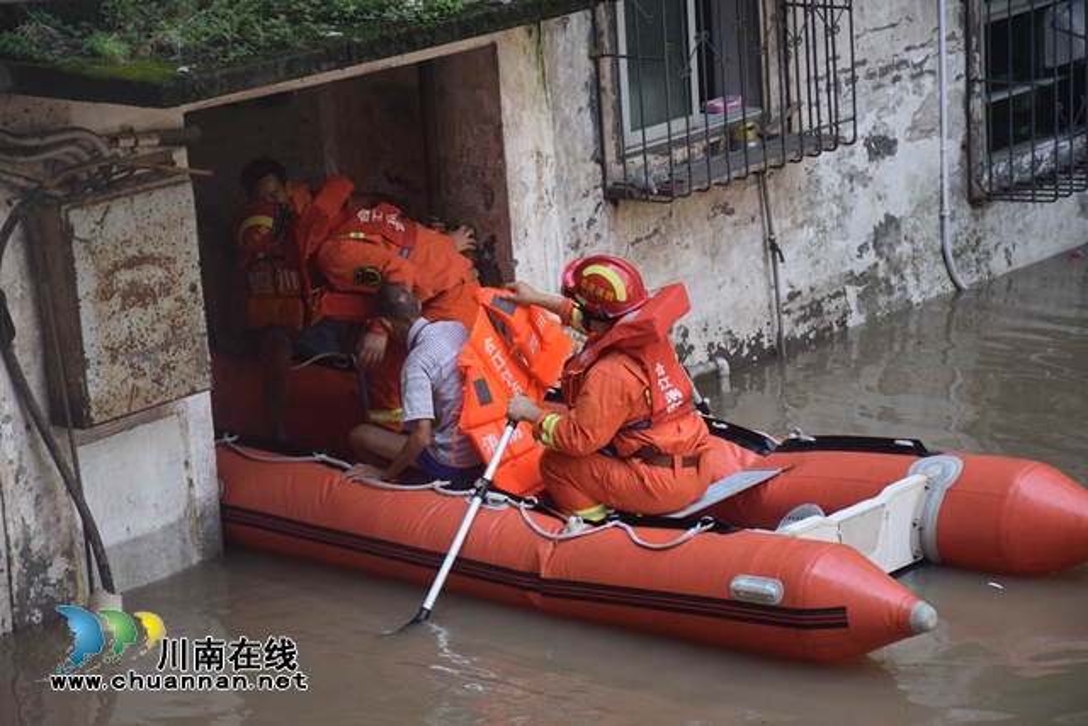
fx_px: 4081
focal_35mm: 135
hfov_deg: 15.2
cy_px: 363
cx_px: 544
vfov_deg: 10.2
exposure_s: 1/250
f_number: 5.3
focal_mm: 90
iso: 800
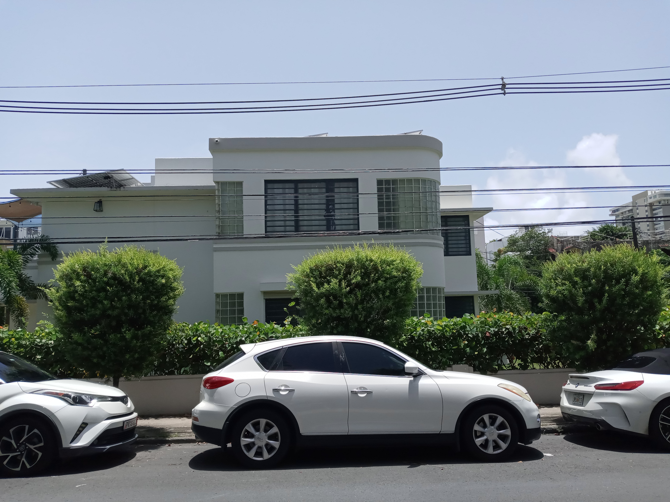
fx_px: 542
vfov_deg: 49.7
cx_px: 335
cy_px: 251
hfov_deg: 63.4
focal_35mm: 28
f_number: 1.8
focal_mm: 3.61
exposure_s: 1/2294
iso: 100
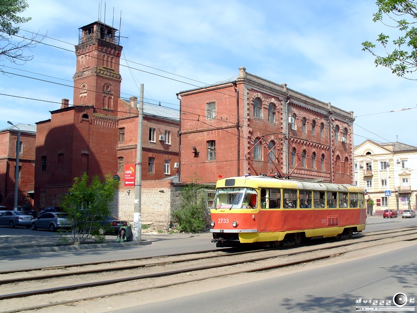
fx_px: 422
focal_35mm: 35
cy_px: 156
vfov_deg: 40.7
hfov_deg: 52.6
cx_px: 208
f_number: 6.8
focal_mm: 7.8
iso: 80
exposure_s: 1/500
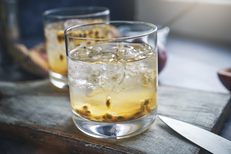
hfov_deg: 39.6
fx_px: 321
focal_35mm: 50
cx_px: 116
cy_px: 77
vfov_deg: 27.0
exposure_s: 1/250
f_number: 5
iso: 800
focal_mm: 50
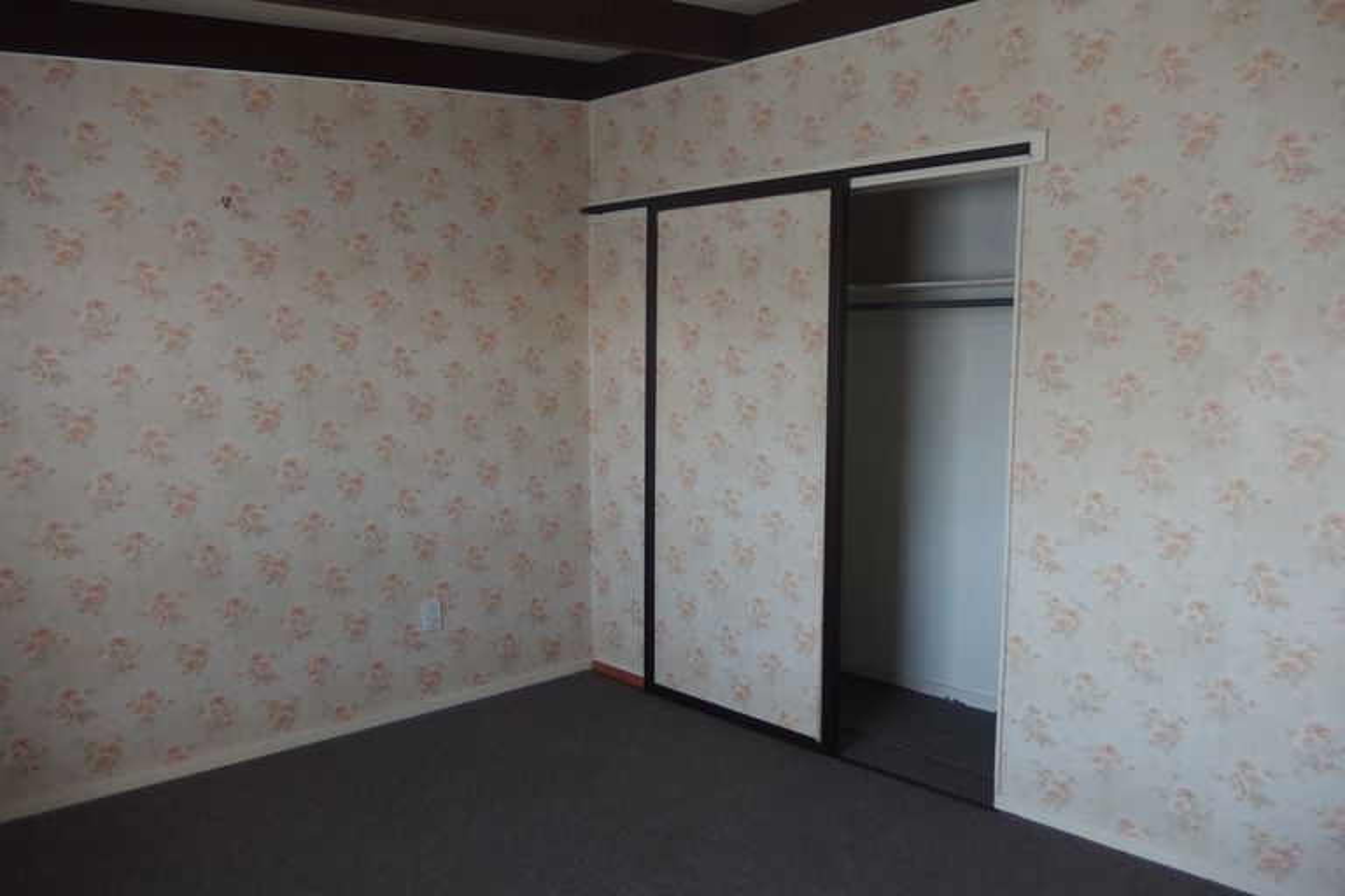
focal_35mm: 26
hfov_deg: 69.4
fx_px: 971
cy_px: 448
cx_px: 672
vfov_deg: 49.6
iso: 200
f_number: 1.8
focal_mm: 4.7
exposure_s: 1/80
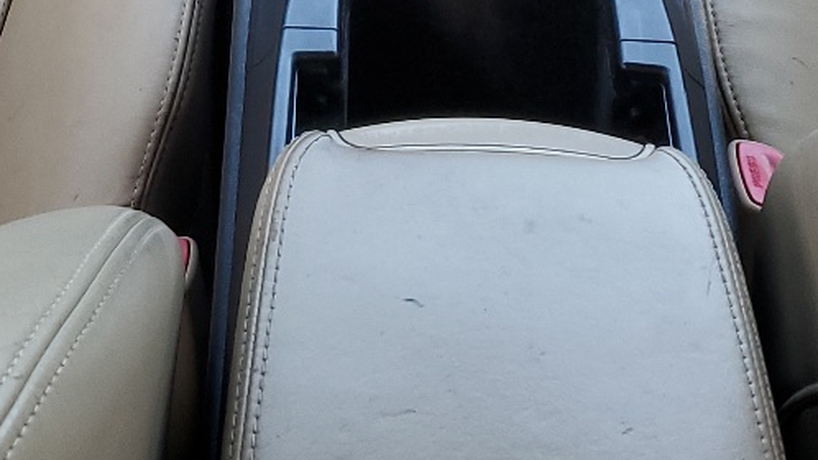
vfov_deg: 11.9
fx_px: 1974
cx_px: 338
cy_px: -457
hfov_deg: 23.4
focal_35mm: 91
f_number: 1.5
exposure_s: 1/120
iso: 62
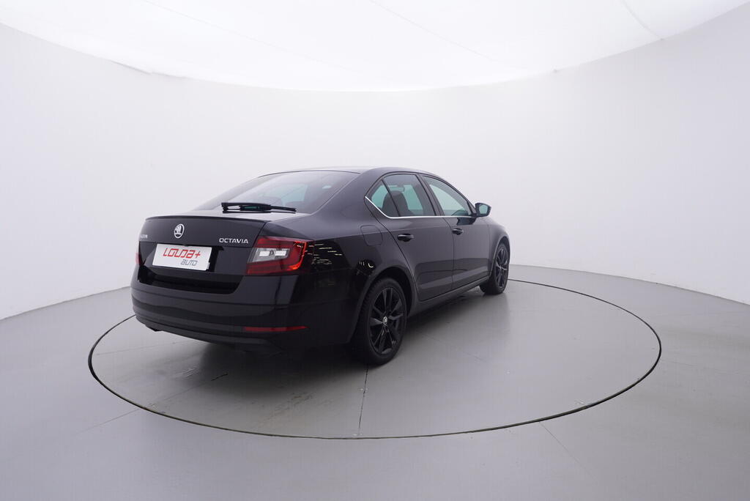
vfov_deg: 56.2
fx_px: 469
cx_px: 375
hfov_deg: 77.3
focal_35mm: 22
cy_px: 250
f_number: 5
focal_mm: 15
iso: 200
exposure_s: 1/80
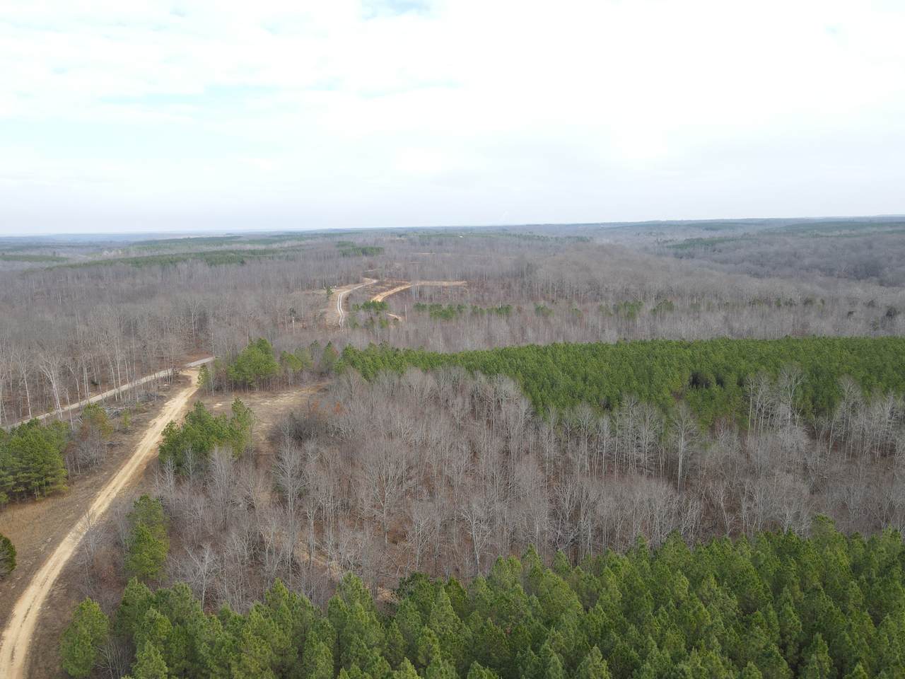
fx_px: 627
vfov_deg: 56.8
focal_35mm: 24
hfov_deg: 71.6
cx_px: 452
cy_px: 340
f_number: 2.8
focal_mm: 4.5
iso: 100
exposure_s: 1/180
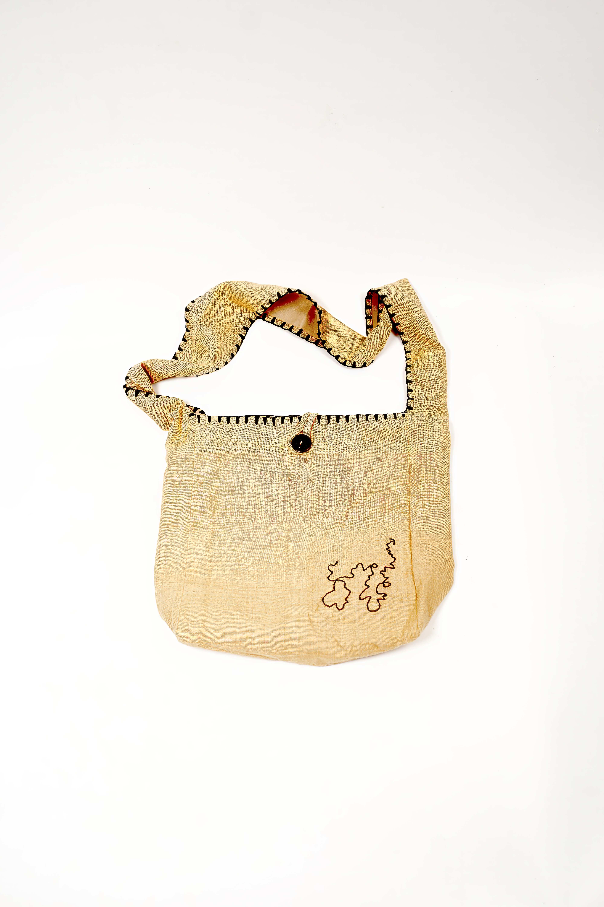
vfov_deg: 54.4
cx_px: 302
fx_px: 881
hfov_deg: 37.9
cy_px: 454
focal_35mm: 35
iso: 400
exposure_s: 1/400
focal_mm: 35
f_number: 3.2
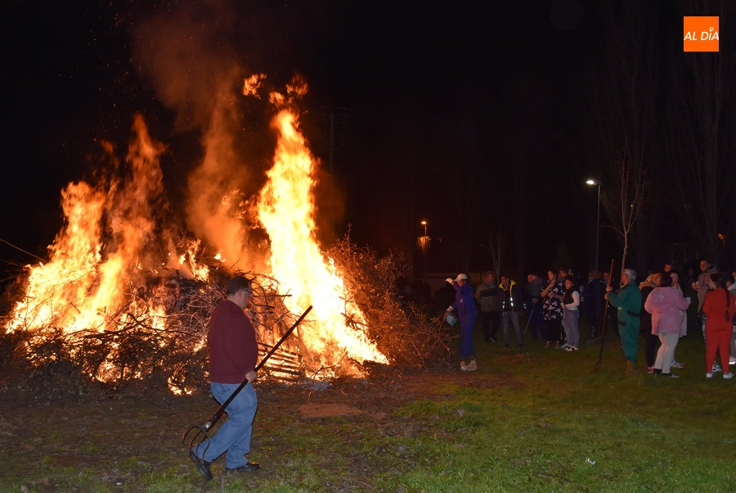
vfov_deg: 37.0
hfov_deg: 53.1
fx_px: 737
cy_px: 246
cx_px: 368
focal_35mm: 36
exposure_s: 1/125
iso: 800
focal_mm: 24
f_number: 5.6
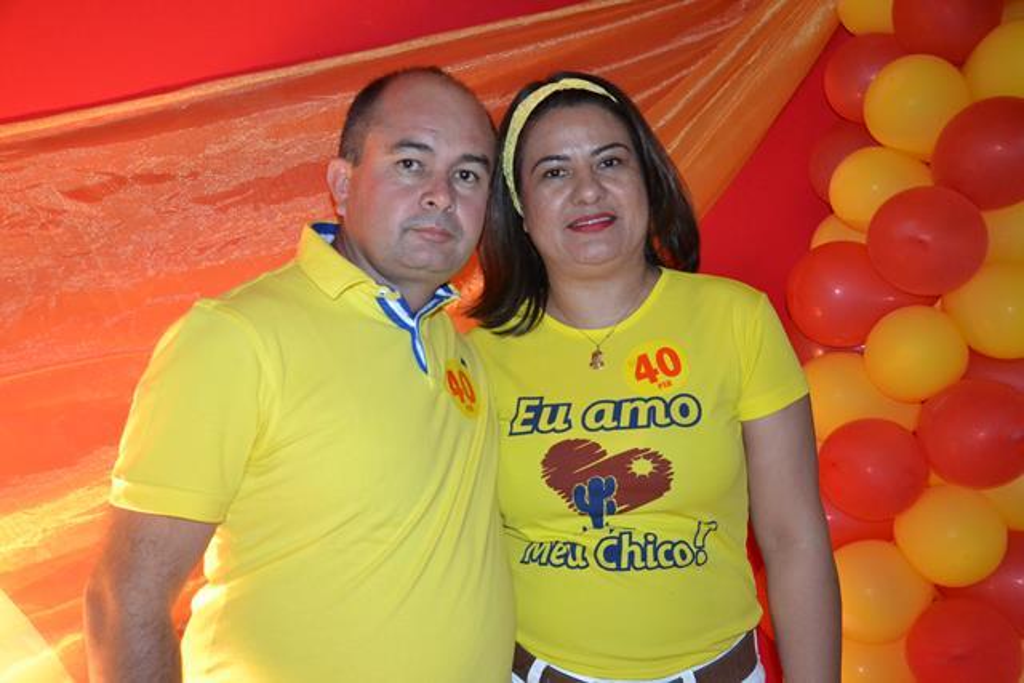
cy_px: 342
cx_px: 512
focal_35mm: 39
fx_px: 1110
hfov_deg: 49.5
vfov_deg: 34.2
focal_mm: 26
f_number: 4
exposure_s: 1/60
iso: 2800
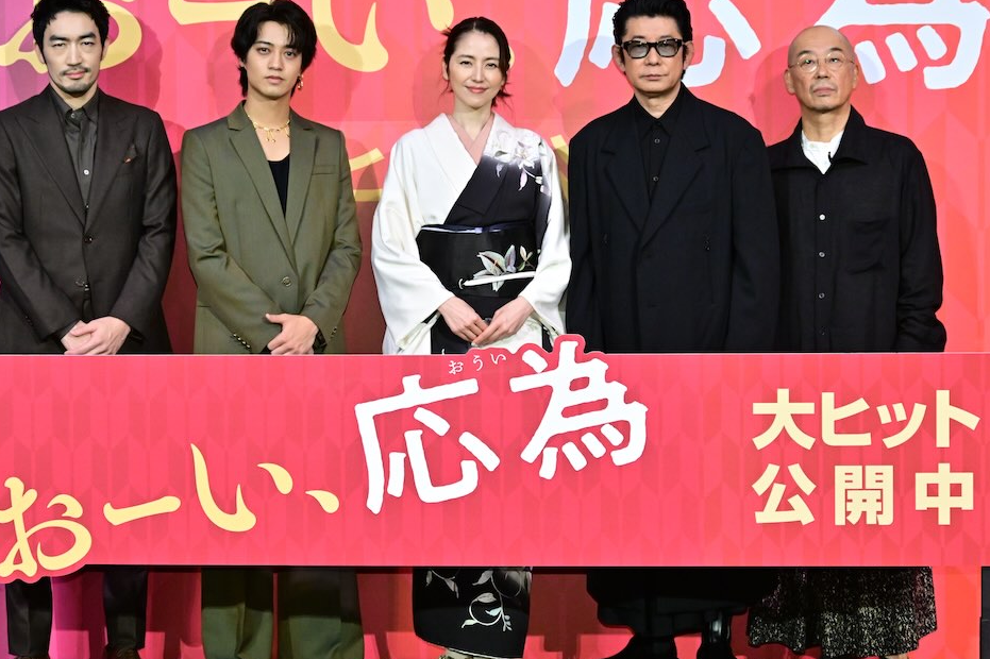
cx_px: 473
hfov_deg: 20.6
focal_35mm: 99
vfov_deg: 13.8
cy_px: 295
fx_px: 2721
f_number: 6
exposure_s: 1/200
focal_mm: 72
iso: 4000
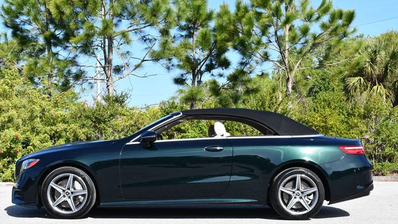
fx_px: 676
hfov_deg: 32.8
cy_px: 128
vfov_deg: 18.8
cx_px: 197
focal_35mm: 64
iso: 180
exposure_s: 1/250
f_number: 8
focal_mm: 30
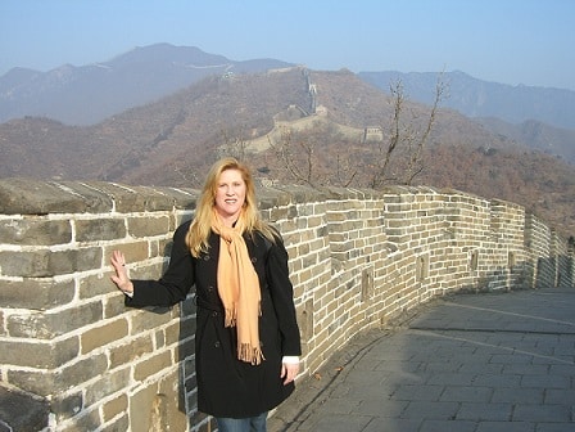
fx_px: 631
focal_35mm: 38
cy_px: 216
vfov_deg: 37.7
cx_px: 288
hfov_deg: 49.0
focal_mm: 6.2
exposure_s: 1/250
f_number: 4.3
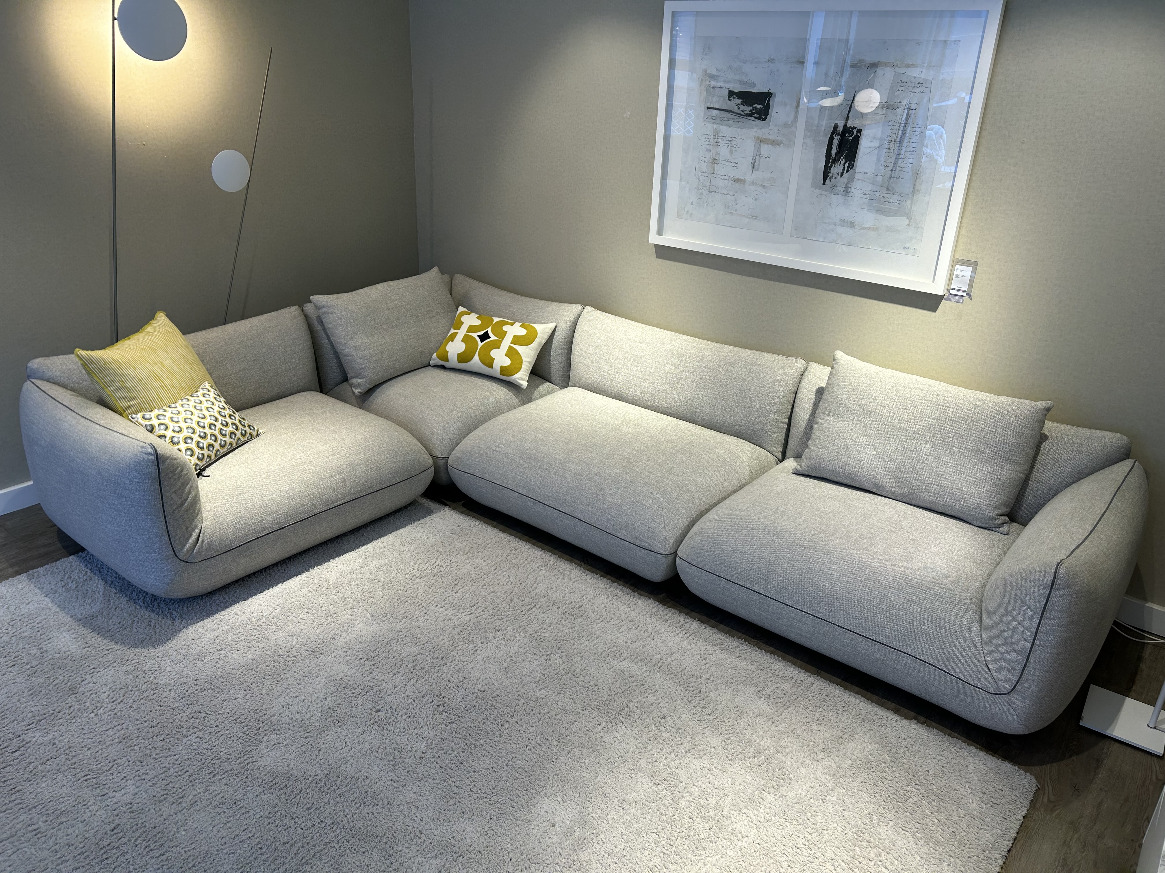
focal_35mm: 26
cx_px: 582
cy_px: 436
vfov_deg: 53.1
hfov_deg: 67.3
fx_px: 875
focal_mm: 5.7
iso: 40
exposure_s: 1/100
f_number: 1.5
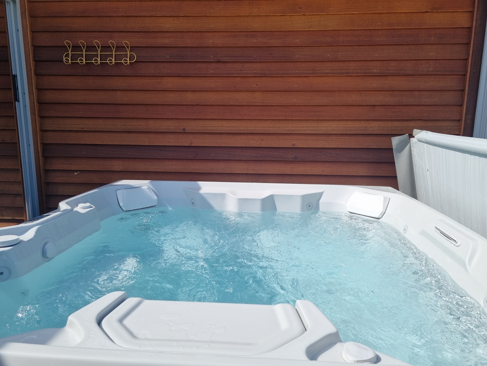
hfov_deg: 67.3
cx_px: 244
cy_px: 183
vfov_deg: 53.1
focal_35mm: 26
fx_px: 366
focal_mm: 5.4
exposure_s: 1/2421
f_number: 1.8
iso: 50
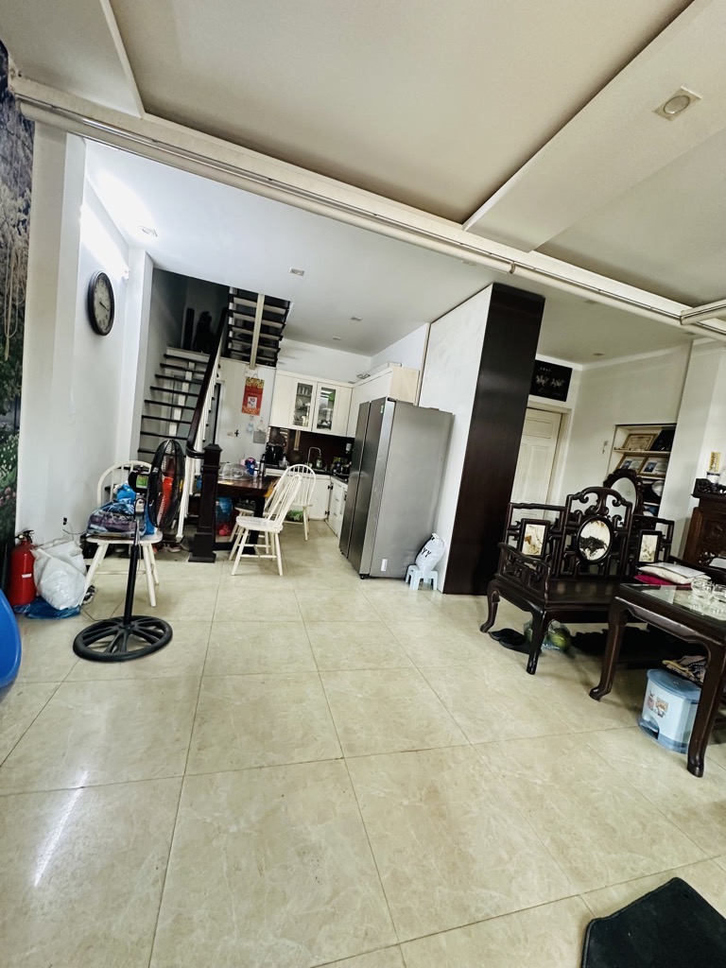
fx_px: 391
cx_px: 363
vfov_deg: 102.1
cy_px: 484
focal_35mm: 14
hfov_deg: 85.7
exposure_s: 1/50
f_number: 2.2
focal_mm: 2.22
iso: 320
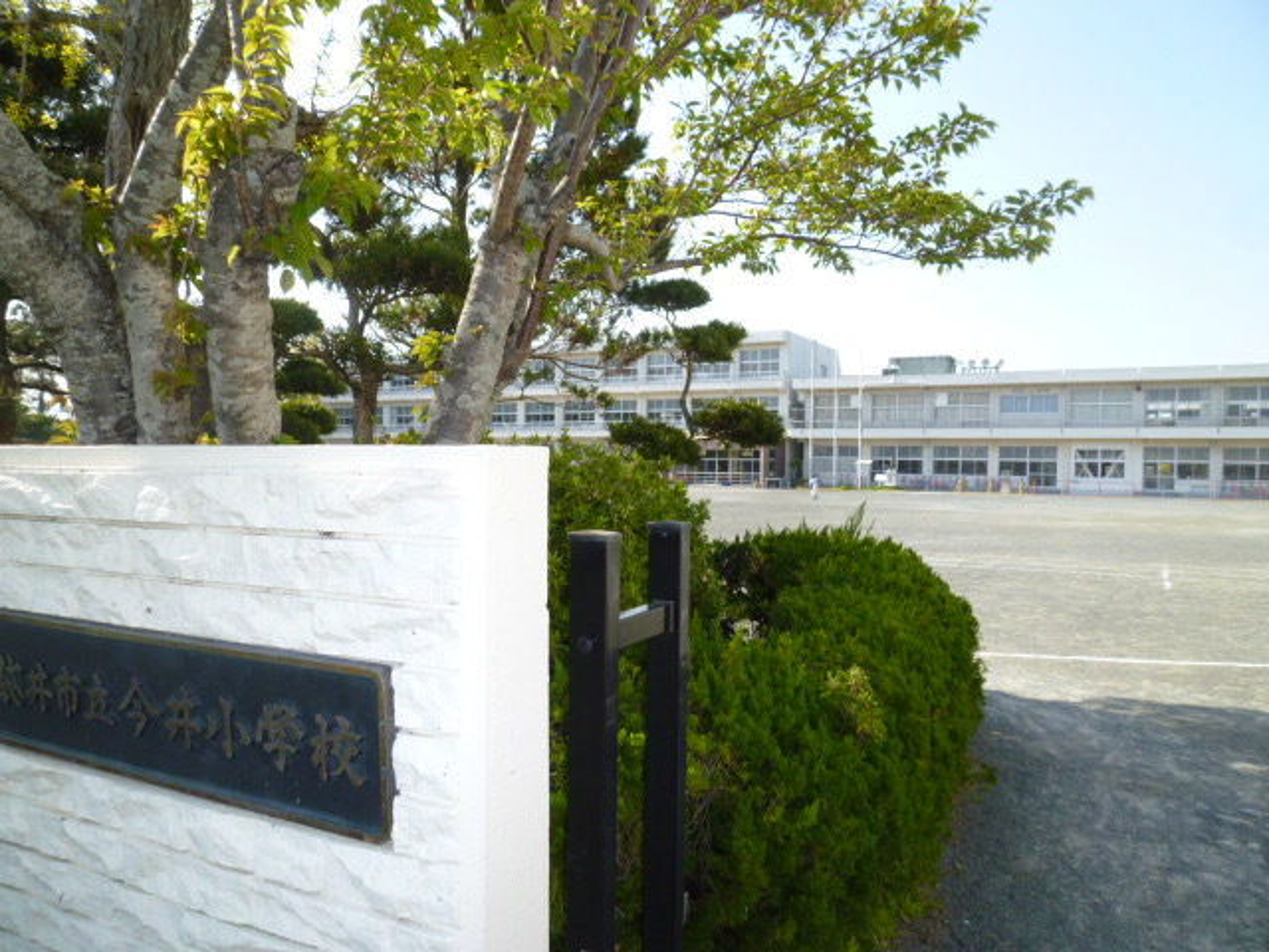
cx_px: 634
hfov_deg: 71.6
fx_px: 880
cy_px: 476
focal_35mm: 24
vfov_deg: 56.8
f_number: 4
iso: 100
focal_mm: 4.3
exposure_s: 1/400
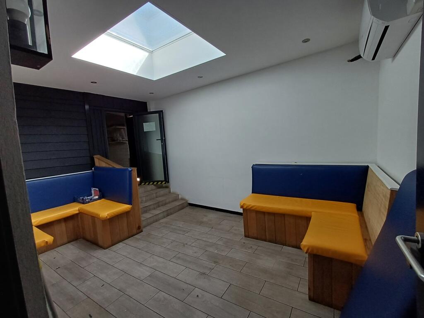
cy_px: 159
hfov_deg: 94.5
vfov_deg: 78.1
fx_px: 196
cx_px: 212
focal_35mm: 16
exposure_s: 1/100
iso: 64
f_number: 2.2
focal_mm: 1.64
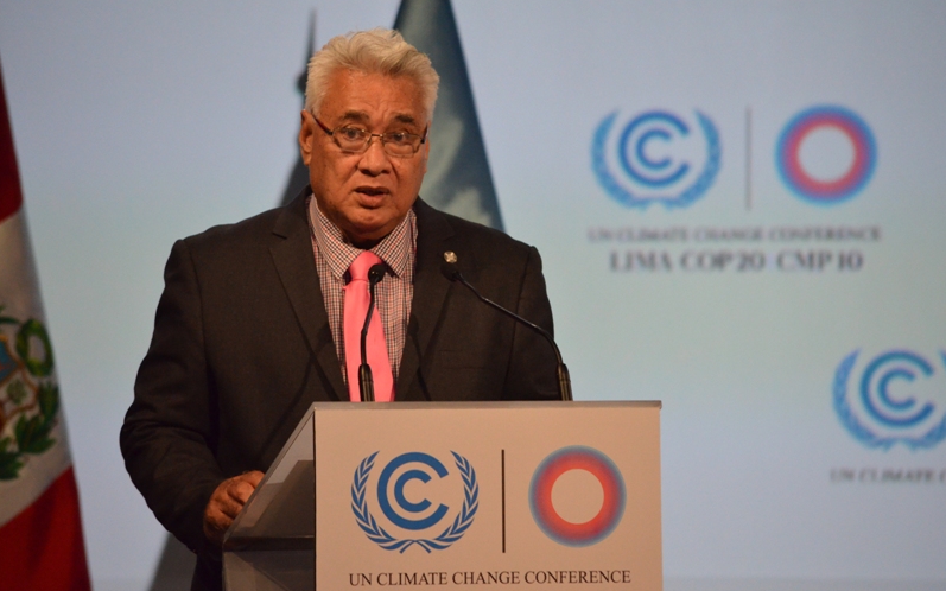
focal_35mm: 337
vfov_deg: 3.9
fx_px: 8688
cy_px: 311
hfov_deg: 6.2
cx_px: 474
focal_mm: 220
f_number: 5.3
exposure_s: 1/400
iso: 3200
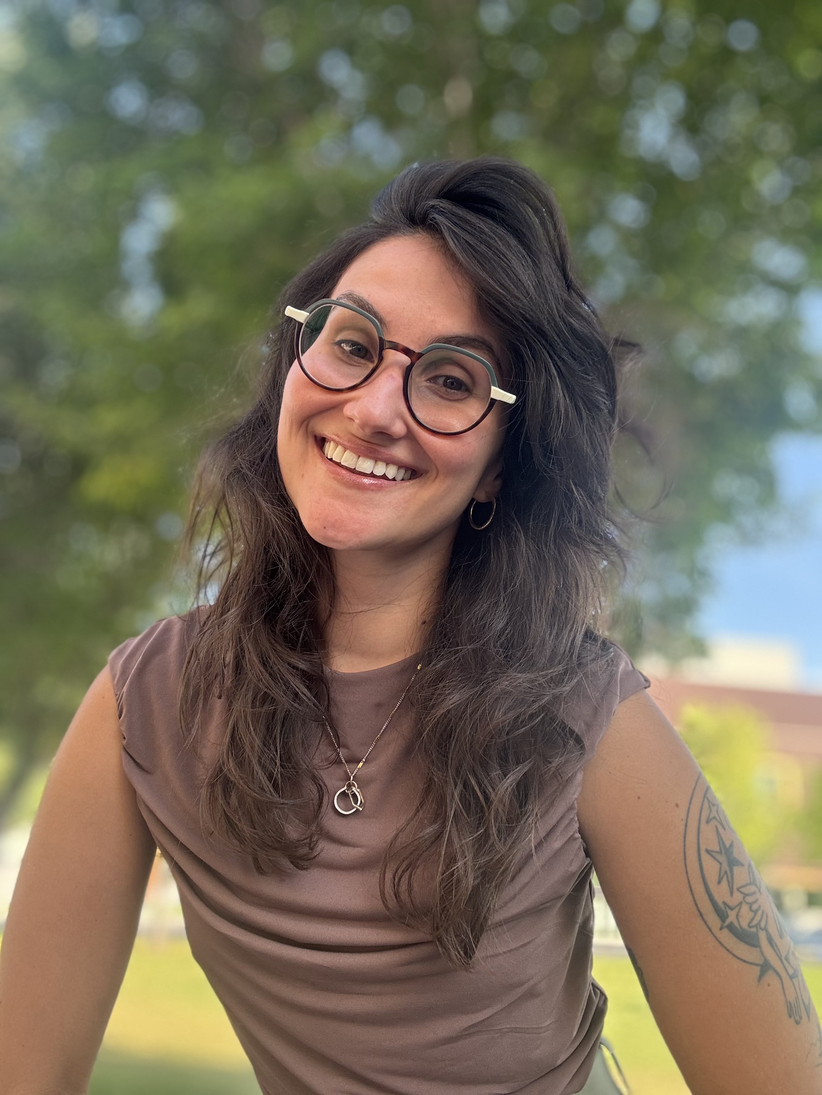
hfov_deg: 46.8
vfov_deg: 60.0
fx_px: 950
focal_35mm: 30
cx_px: 411
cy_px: 548
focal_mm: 2.69
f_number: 1.9
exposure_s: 1/120
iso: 40
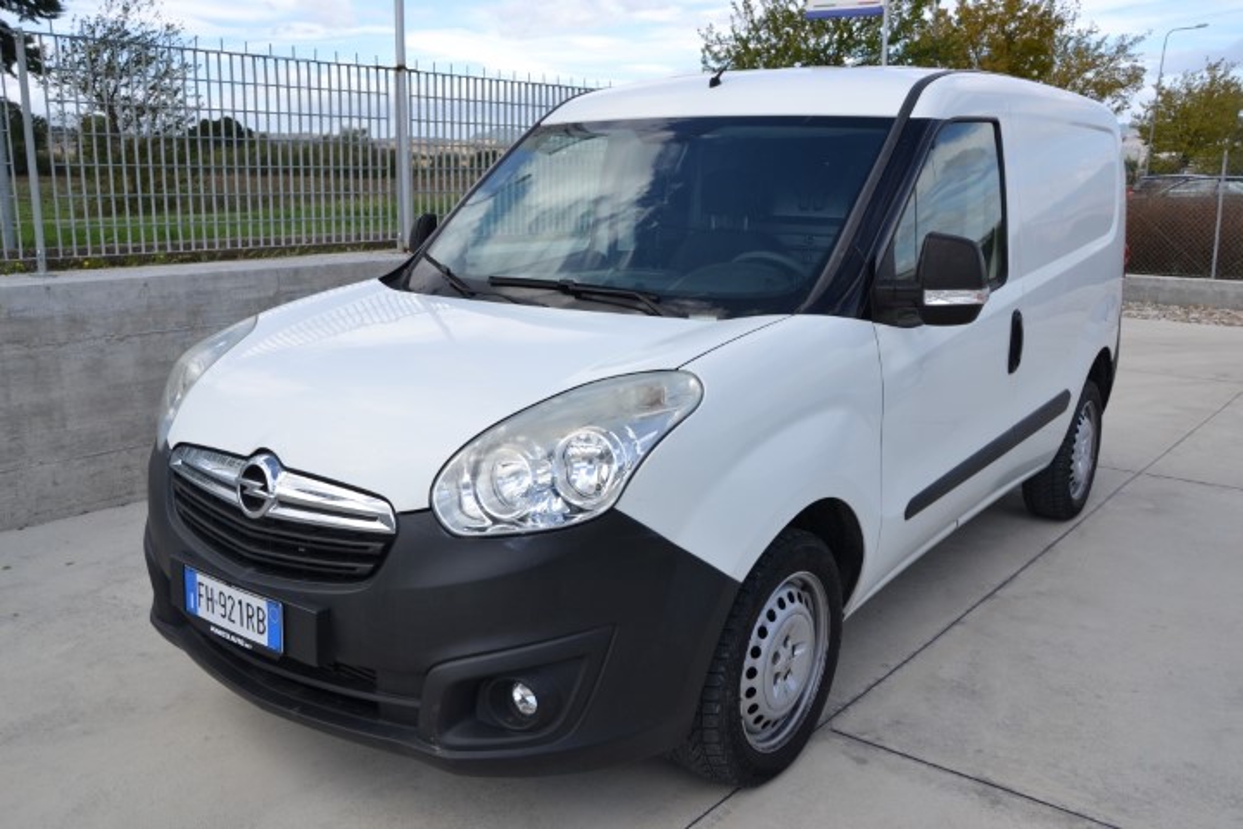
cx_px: 622
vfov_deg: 41.7
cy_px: 414
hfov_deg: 59.5
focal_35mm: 32
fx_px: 1088
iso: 100
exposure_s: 1/200
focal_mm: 21
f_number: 7.1
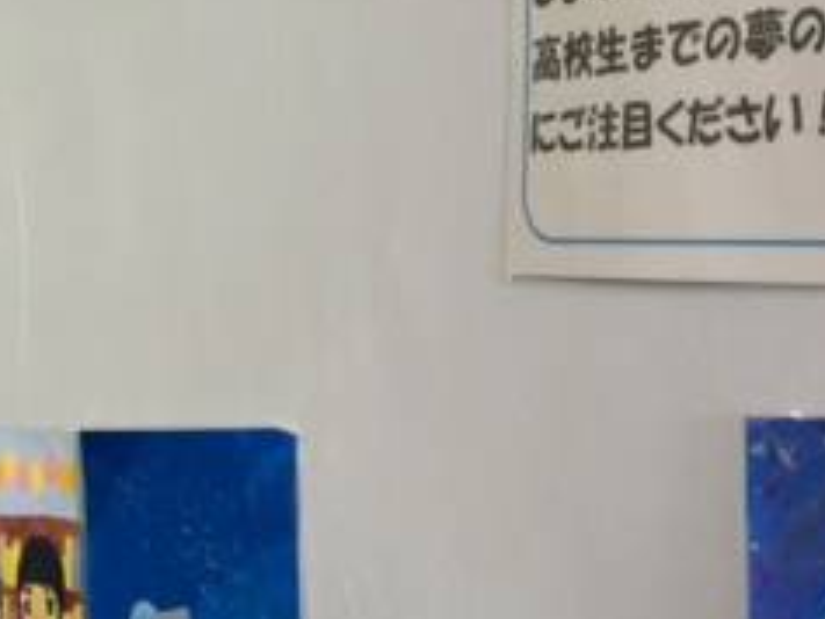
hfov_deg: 24.1
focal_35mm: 81
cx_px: 484
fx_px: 1931
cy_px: 365
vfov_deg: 18.2
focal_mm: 4.12
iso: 80
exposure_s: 1/30
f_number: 2.2
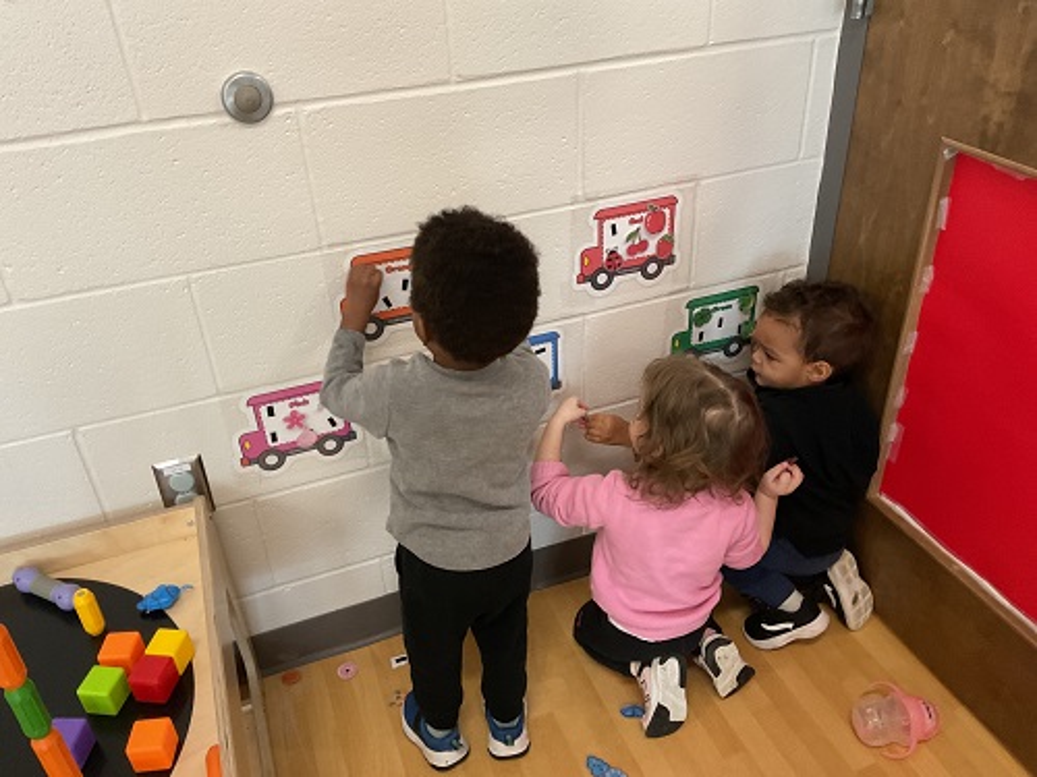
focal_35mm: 29
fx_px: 869
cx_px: 518
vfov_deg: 48.2
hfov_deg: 61.7
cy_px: 388
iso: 250
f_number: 1.8
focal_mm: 3
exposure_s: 1/40
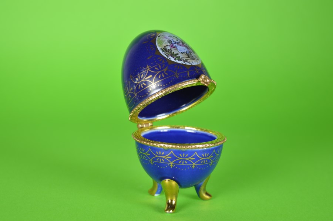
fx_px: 499
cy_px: 110
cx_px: 166
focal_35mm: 54
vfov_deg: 25.0
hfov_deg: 36.9
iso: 100
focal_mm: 36
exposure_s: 1/125
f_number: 6.3
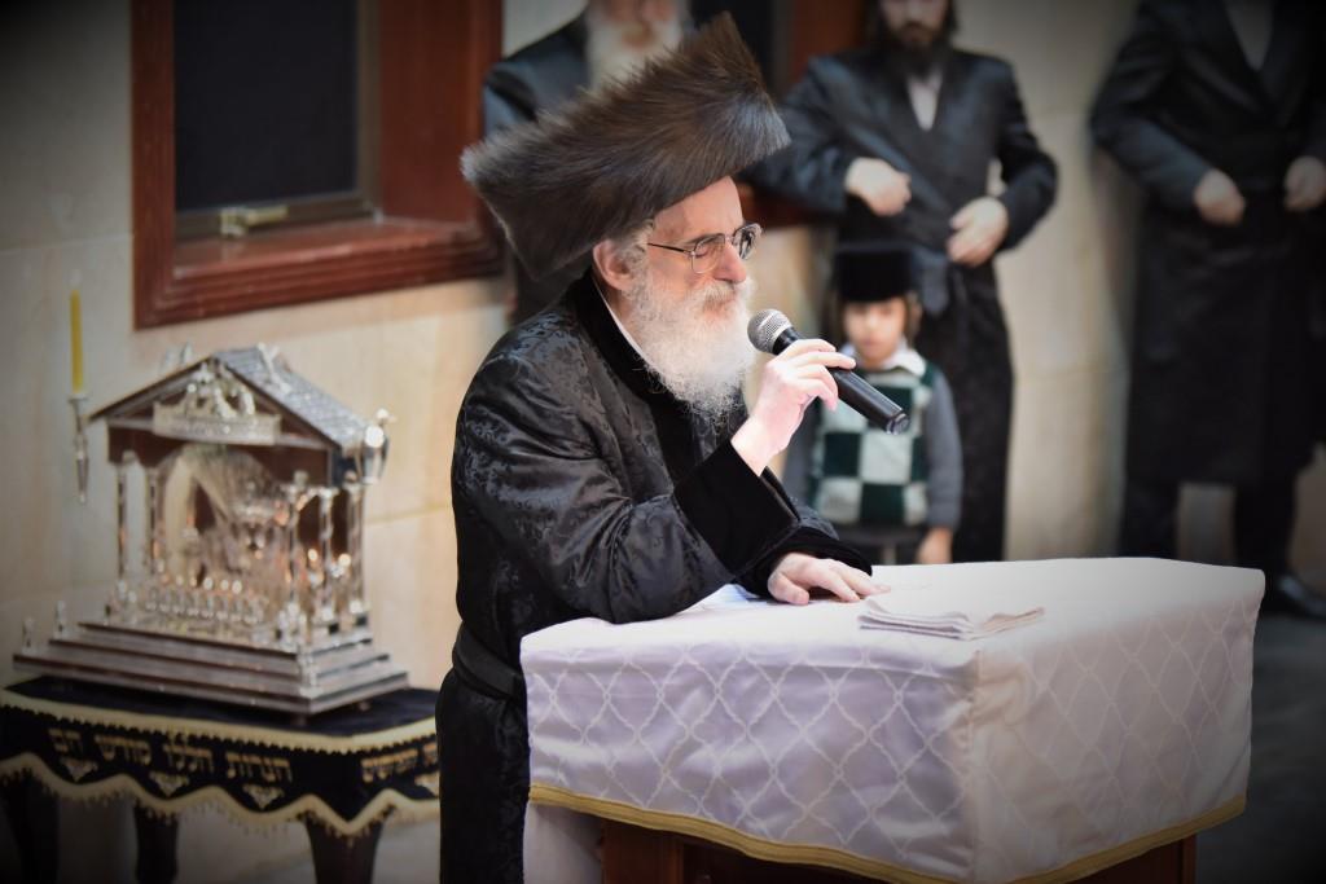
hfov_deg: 18.3
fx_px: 4126
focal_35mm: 112
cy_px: 442
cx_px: 663
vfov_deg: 12.2
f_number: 2.8
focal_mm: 112
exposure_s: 1/200
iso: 1250
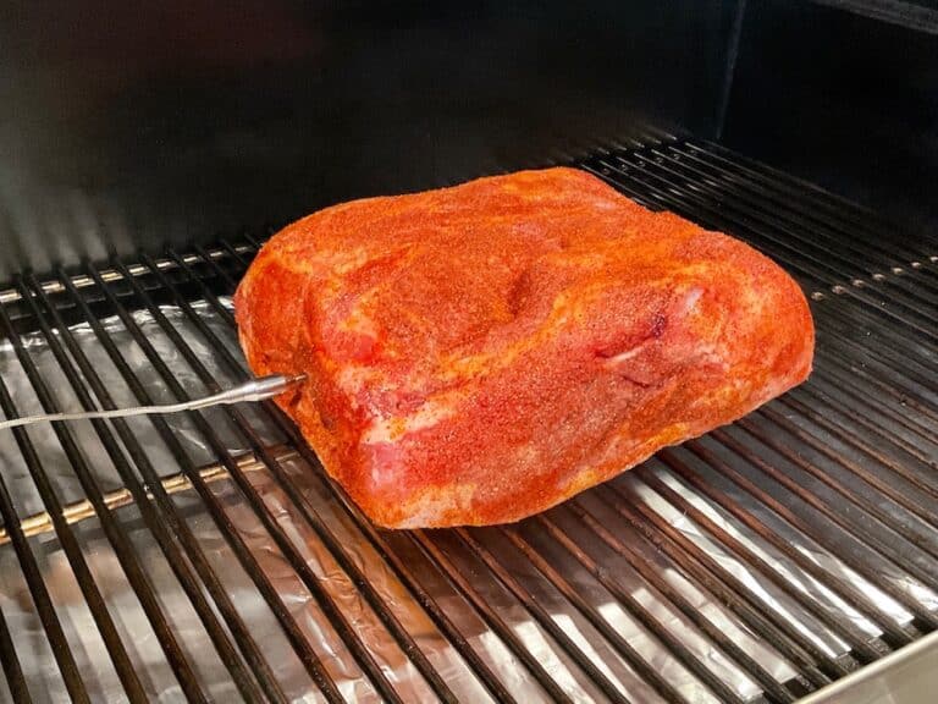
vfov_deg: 48.2
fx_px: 786
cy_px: 352
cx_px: 469
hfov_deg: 61.7
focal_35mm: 29
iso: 500
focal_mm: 3
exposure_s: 1/24
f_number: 1.8
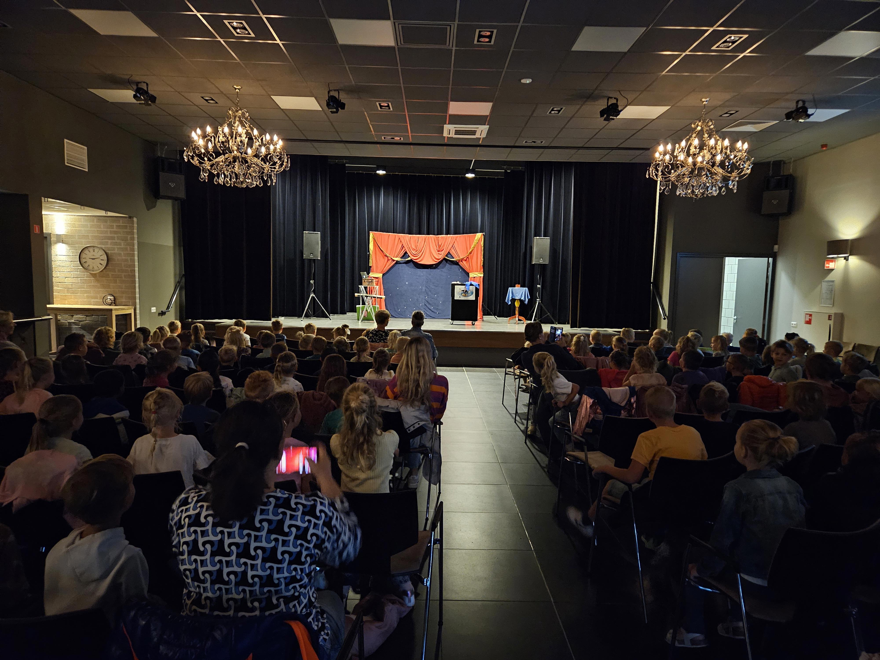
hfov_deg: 73.9
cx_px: 440
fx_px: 585
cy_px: 330
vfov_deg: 58.9
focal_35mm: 23
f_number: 1.8
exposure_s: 1/25
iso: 1600
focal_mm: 5.4
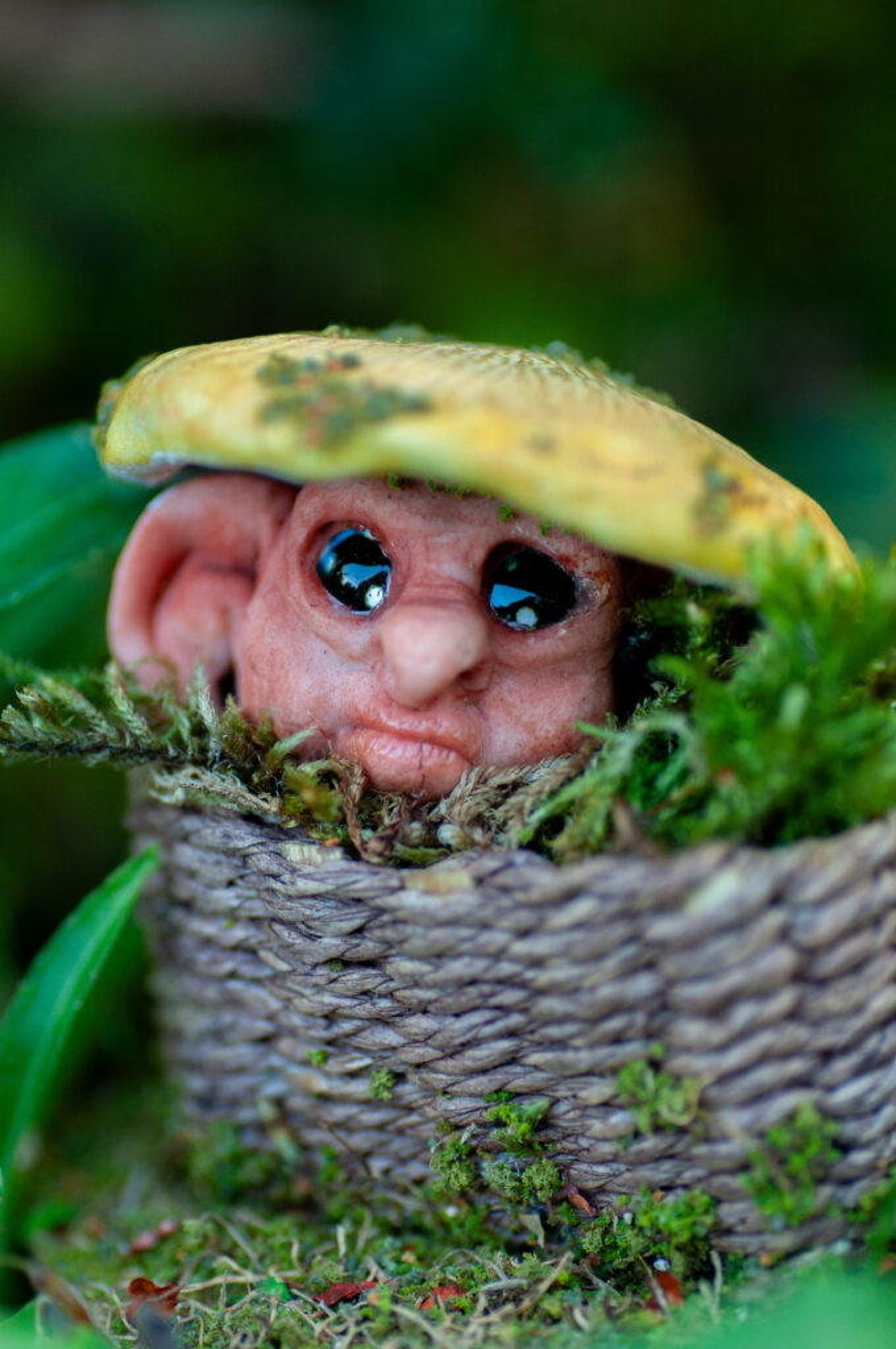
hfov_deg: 10.1
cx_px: 448
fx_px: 5053
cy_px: 674
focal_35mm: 135
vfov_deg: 15.2
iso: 640
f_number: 4
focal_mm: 90
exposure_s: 1/200
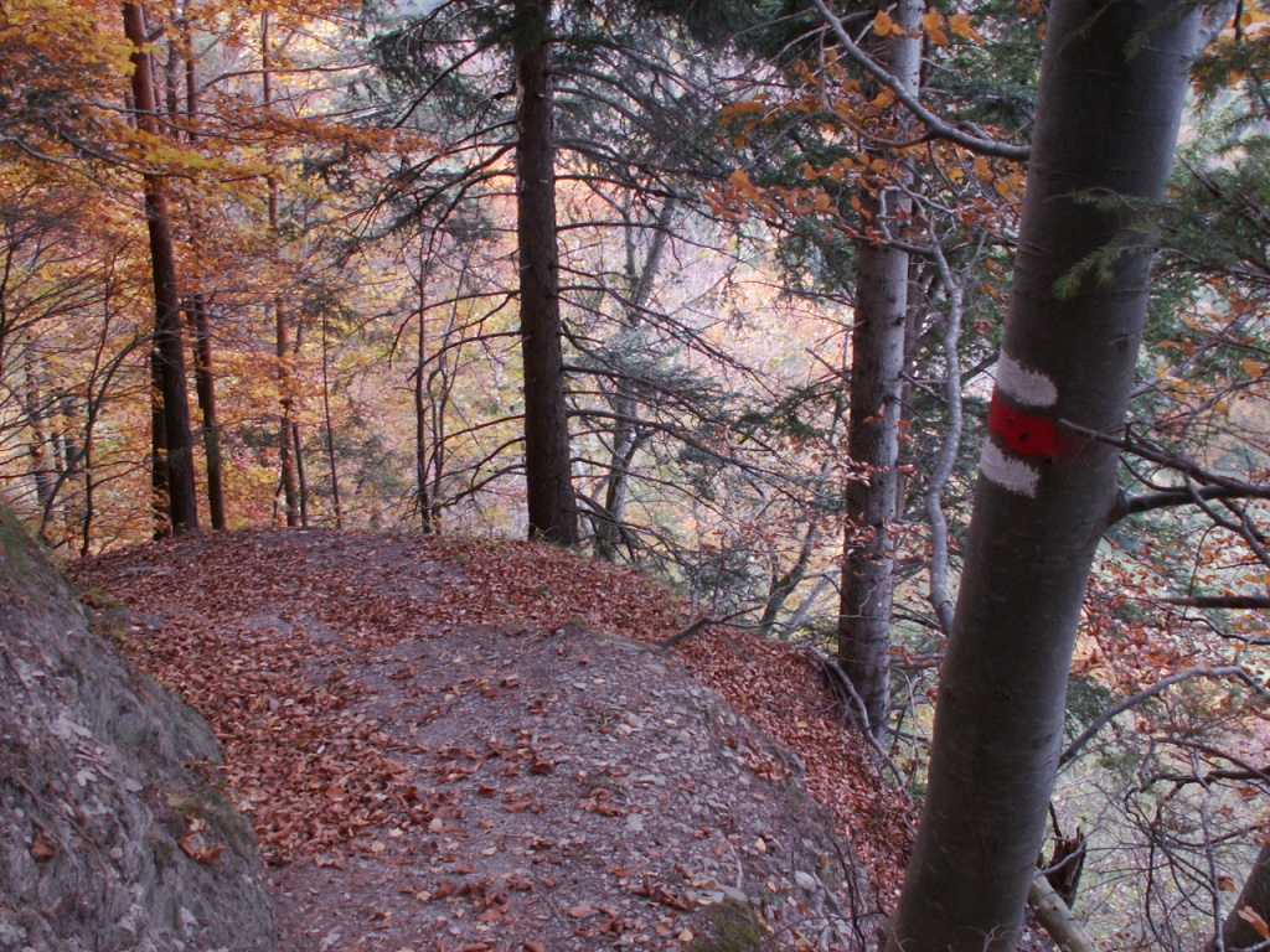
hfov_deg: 52.6
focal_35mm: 35
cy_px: 476
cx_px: 635
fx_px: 1284
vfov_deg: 40.7
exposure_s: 1/40
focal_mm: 5.86
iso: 50
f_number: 2.8
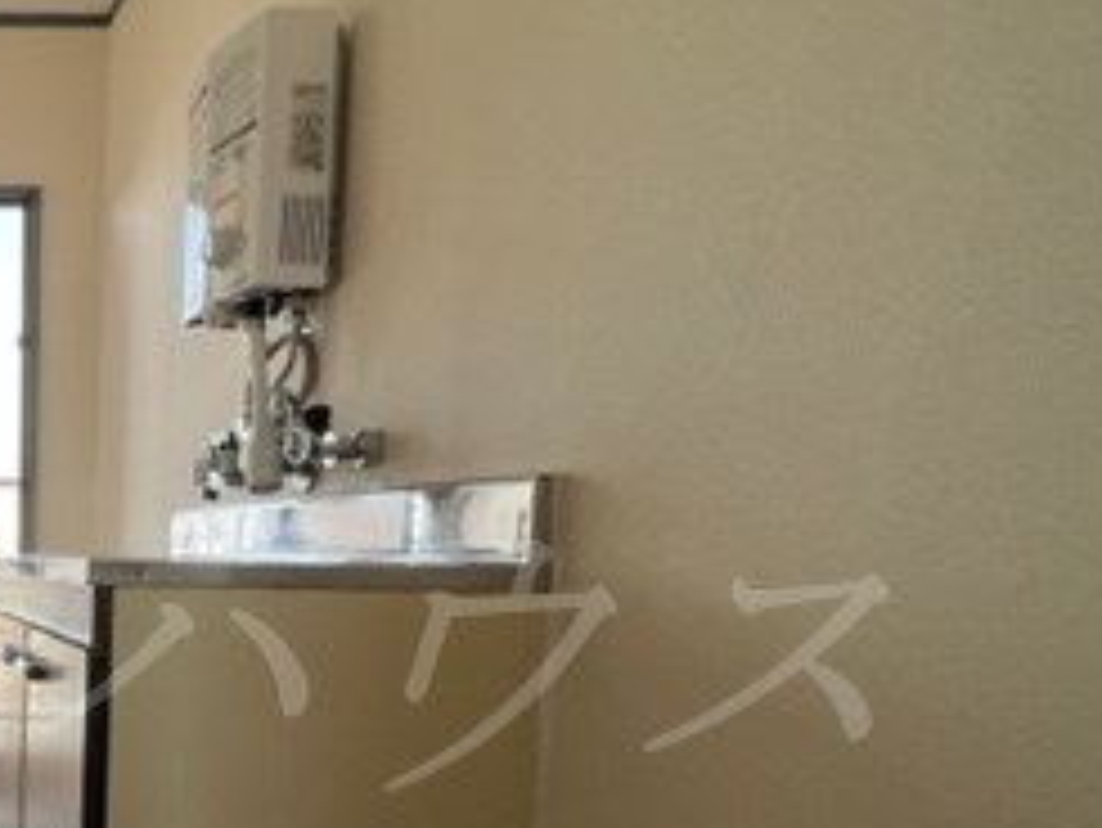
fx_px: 1083
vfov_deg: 39.9
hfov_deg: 41.7
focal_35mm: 34
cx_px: -135
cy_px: 680
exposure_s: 1/134
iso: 32
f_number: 1.8
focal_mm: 1.57
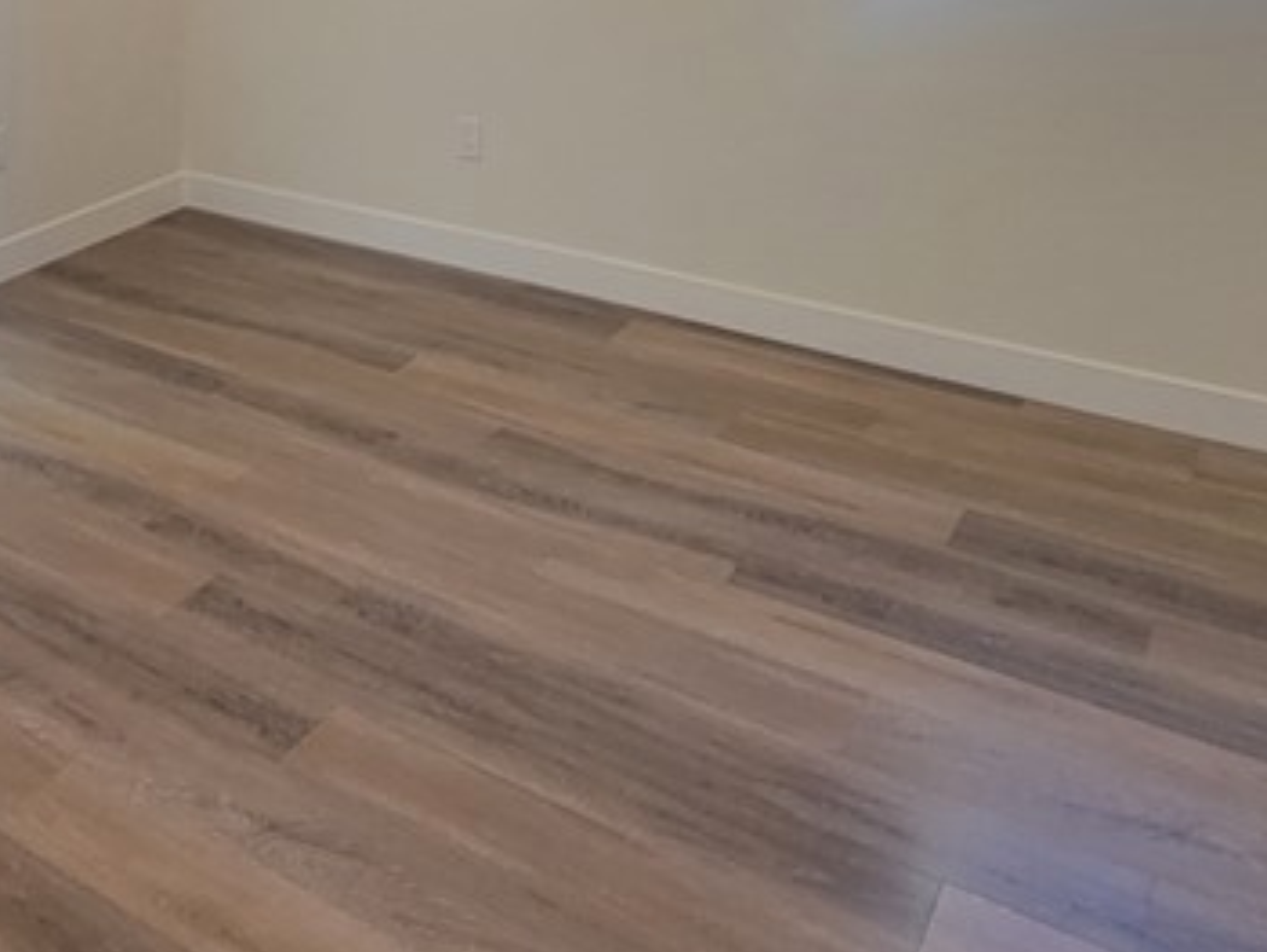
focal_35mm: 38
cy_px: -62
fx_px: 1392
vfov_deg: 33.5
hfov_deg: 44.5
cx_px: 127
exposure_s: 1/60
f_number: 2.2
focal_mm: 2.2
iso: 80
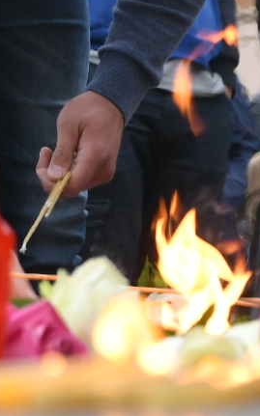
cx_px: -43
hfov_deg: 5.7
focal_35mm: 230
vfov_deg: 9.0
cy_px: -78
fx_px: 2610
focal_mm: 40
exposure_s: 1/250
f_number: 4
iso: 400
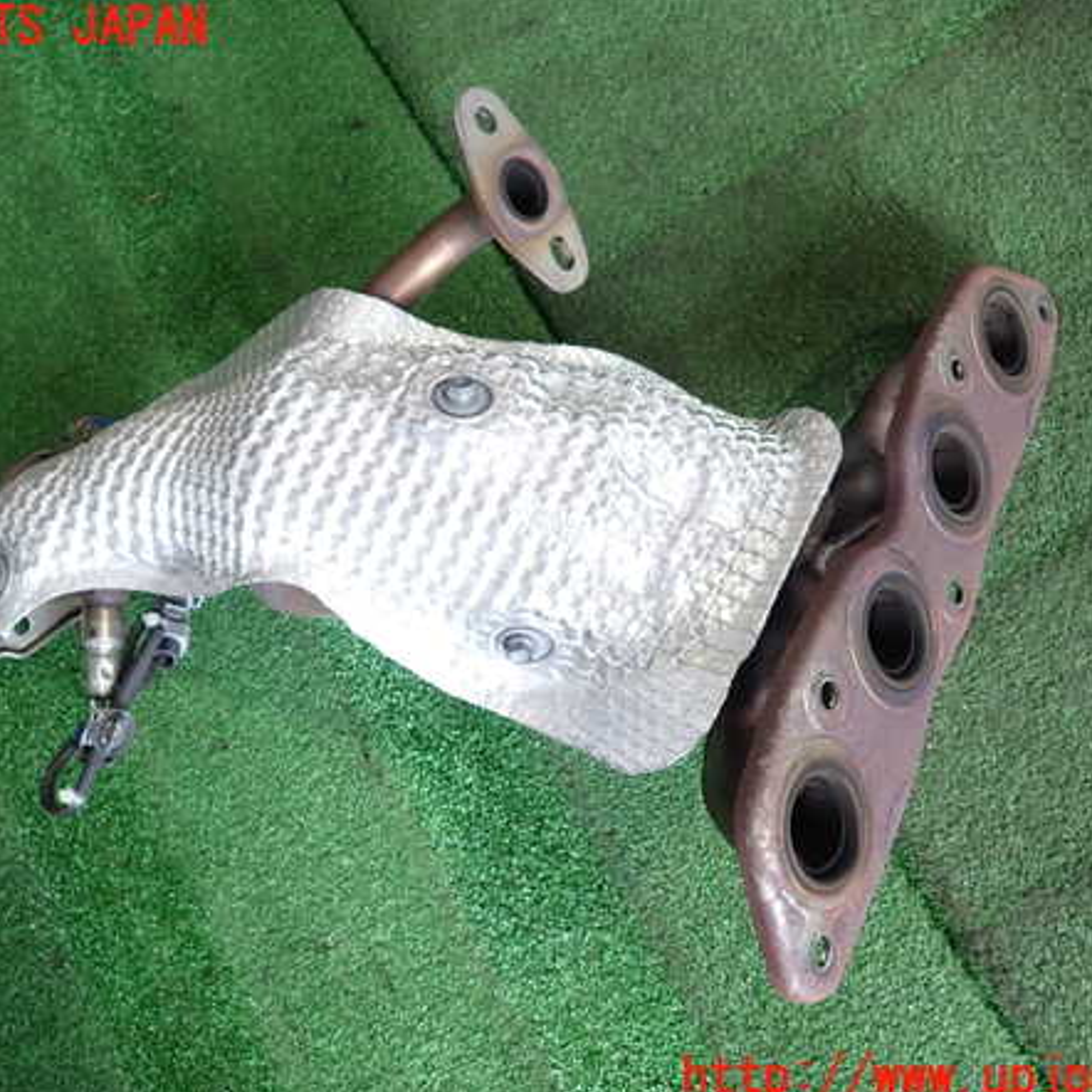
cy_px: 553
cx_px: 499
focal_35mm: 30
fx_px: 1071
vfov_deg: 54.0
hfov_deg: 54.0
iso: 200
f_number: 2
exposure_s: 1/40
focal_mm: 4.5
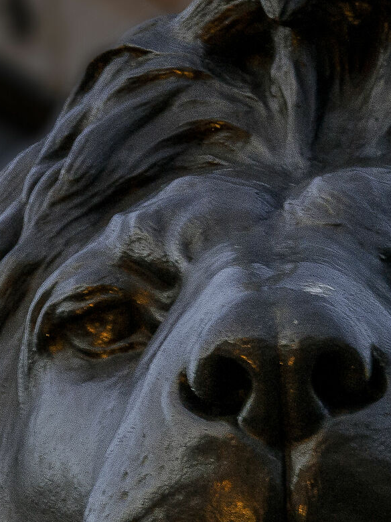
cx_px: 311
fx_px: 4685
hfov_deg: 4.8
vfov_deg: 6.4
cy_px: 417
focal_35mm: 311
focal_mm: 70
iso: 800
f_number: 5.3
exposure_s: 1/25
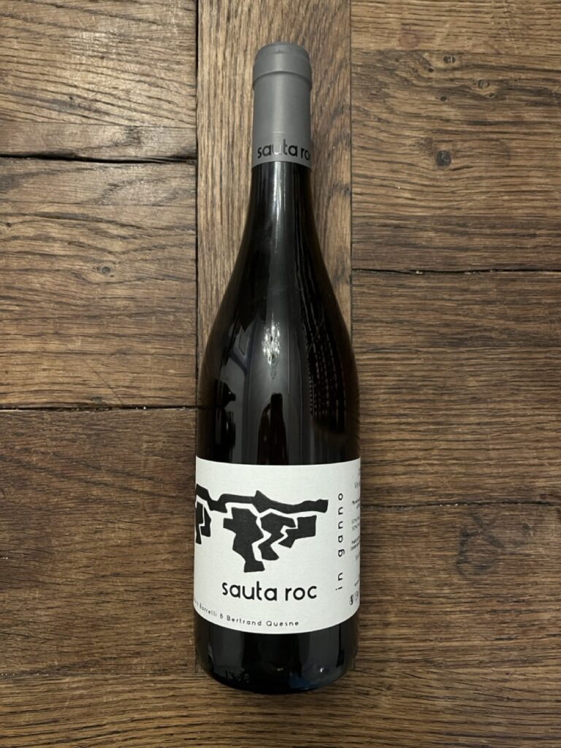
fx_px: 562
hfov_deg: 53.1
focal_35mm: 26
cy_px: 374
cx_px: 280
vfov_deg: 67.3
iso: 500
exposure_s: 1/54
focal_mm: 5.1
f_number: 1.6
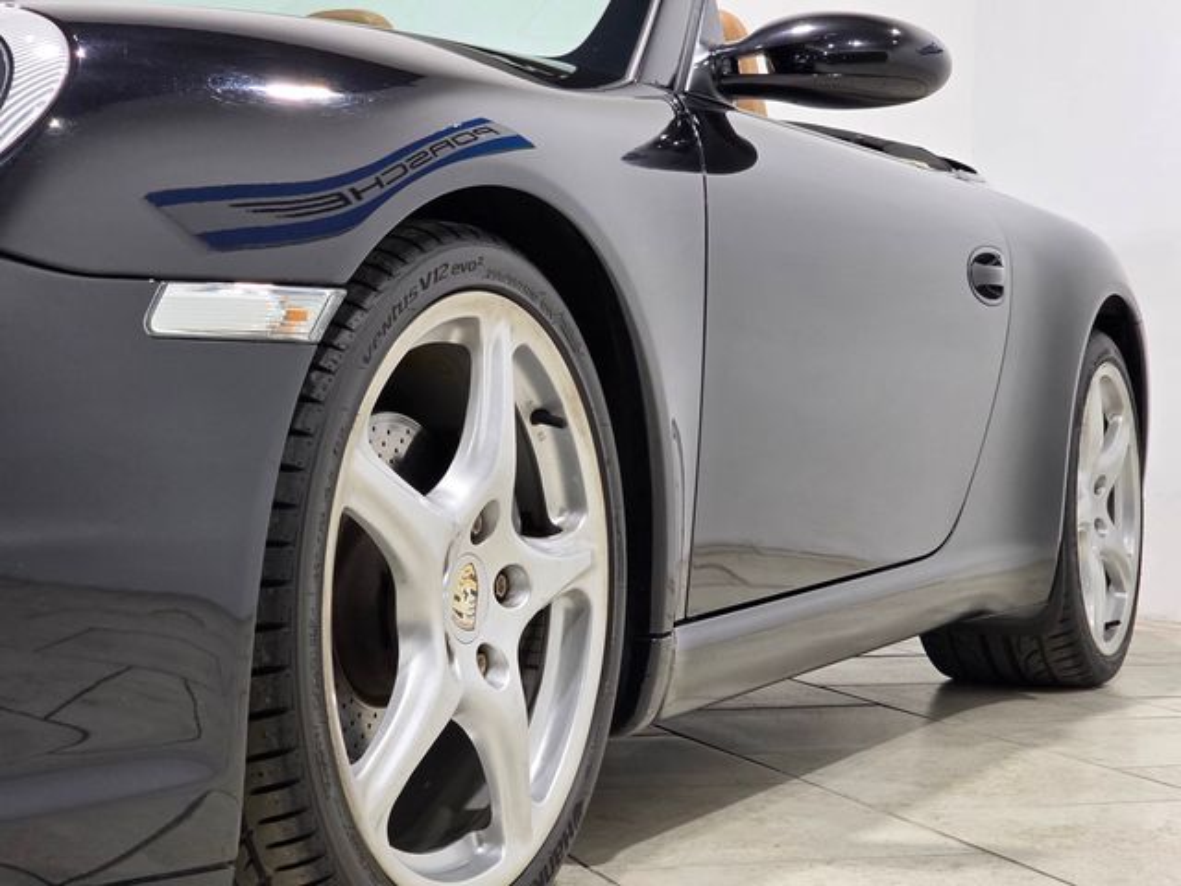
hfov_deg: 28.2
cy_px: 443
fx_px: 2354
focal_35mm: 69
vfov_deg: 21.3
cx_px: 590
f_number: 2.4
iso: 250
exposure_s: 1/120
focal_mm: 7.9
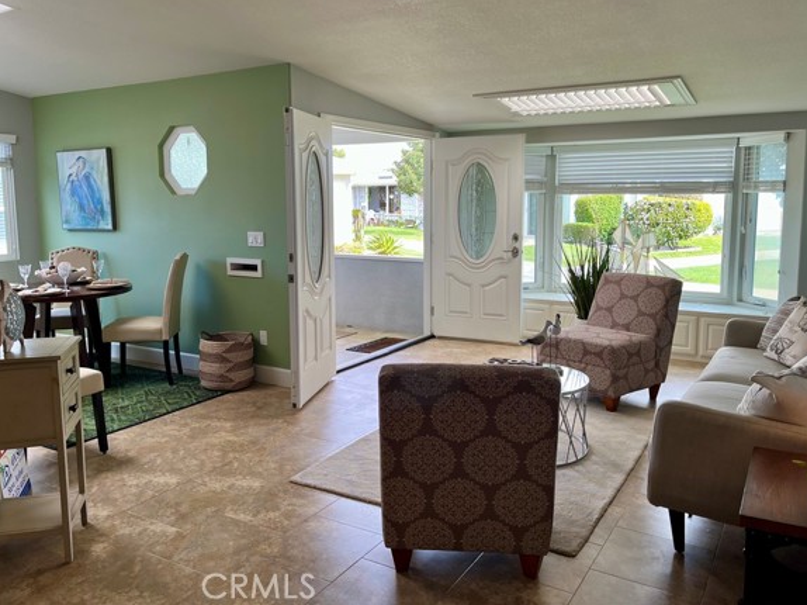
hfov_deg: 61.7
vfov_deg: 48.1
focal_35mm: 29
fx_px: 676
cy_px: 269
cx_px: 394
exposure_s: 1/120
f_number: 1.6
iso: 32
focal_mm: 5.1
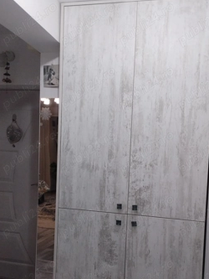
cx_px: 117
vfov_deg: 59.5
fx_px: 241
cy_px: 166
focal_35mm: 30
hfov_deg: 46.7
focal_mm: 2.02
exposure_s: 1/100
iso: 183
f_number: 1.8
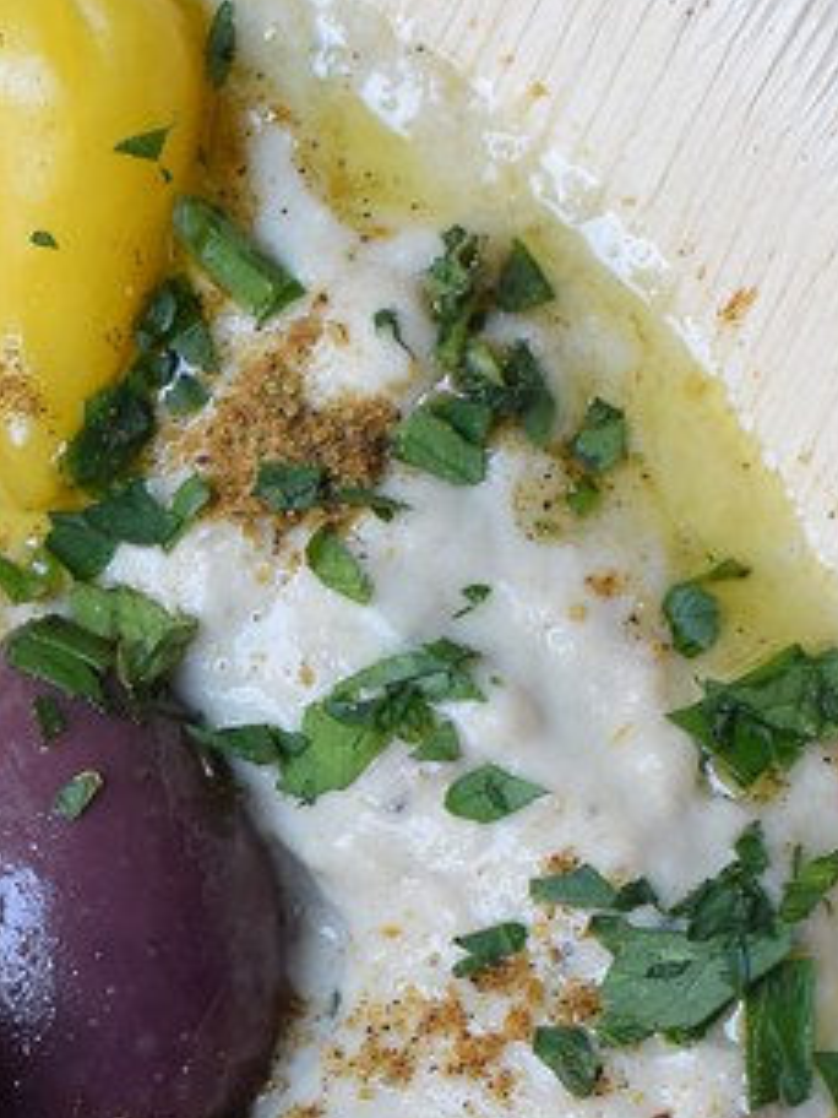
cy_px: 1280
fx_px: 6029
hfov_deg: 7.7
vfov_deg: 10.4
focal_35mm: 187
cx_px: -584
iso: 560
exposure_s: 1/125
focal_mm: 35
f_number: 8
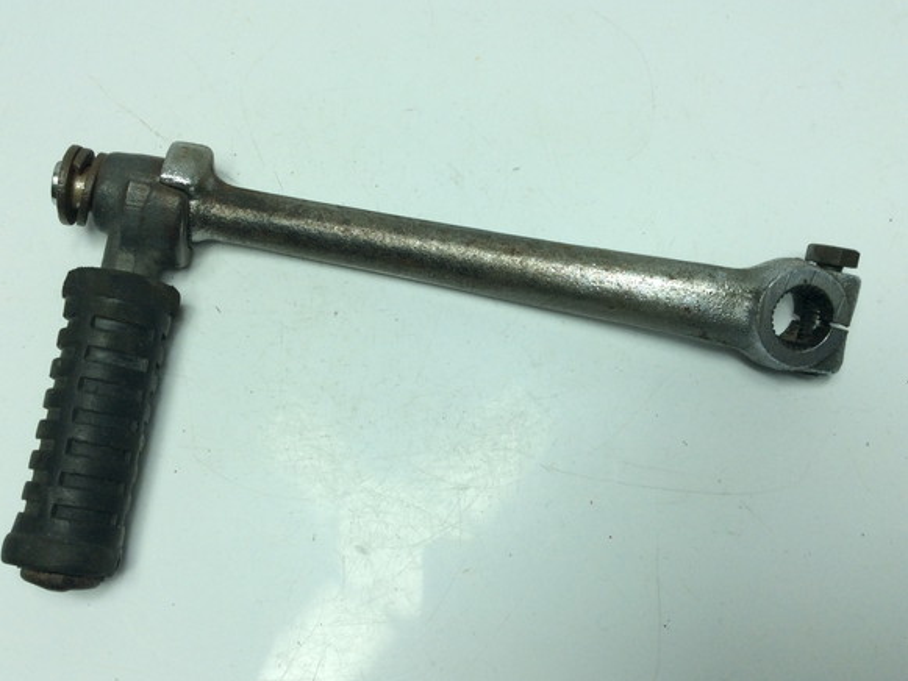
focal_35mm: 33
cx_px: 444
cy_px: 336
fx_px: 866
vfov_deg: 43.0
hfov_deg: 55.3
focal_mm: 3.3
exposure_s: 1/590
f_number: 2.4
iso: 32
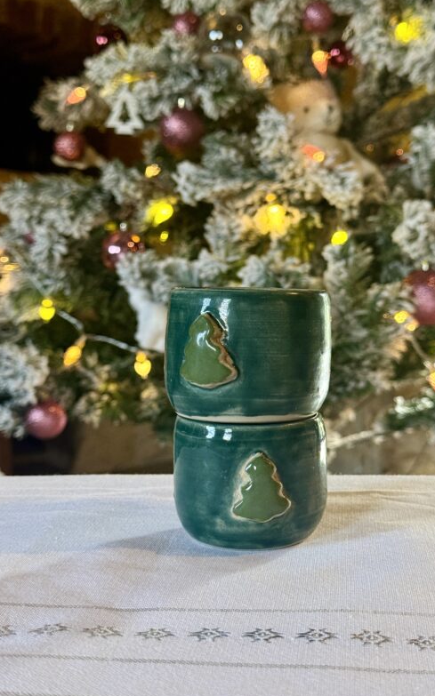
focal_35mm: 52
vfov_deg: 38.9
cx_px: 253
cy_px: 353
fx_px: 987
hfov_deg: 24.8
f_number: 1.78
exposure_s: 1/42
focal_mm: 6.76
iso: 250
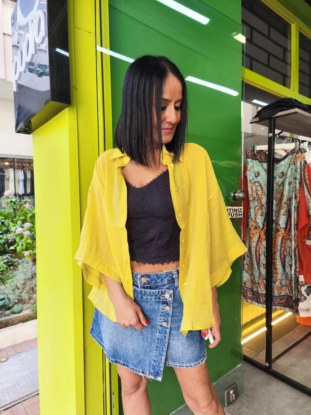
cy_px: 208
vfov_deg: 73.9
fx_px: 276
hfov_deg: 58.9
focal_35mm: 23
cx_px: 156
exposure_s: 1/100
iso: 80
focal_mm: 5.35
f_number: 1.7
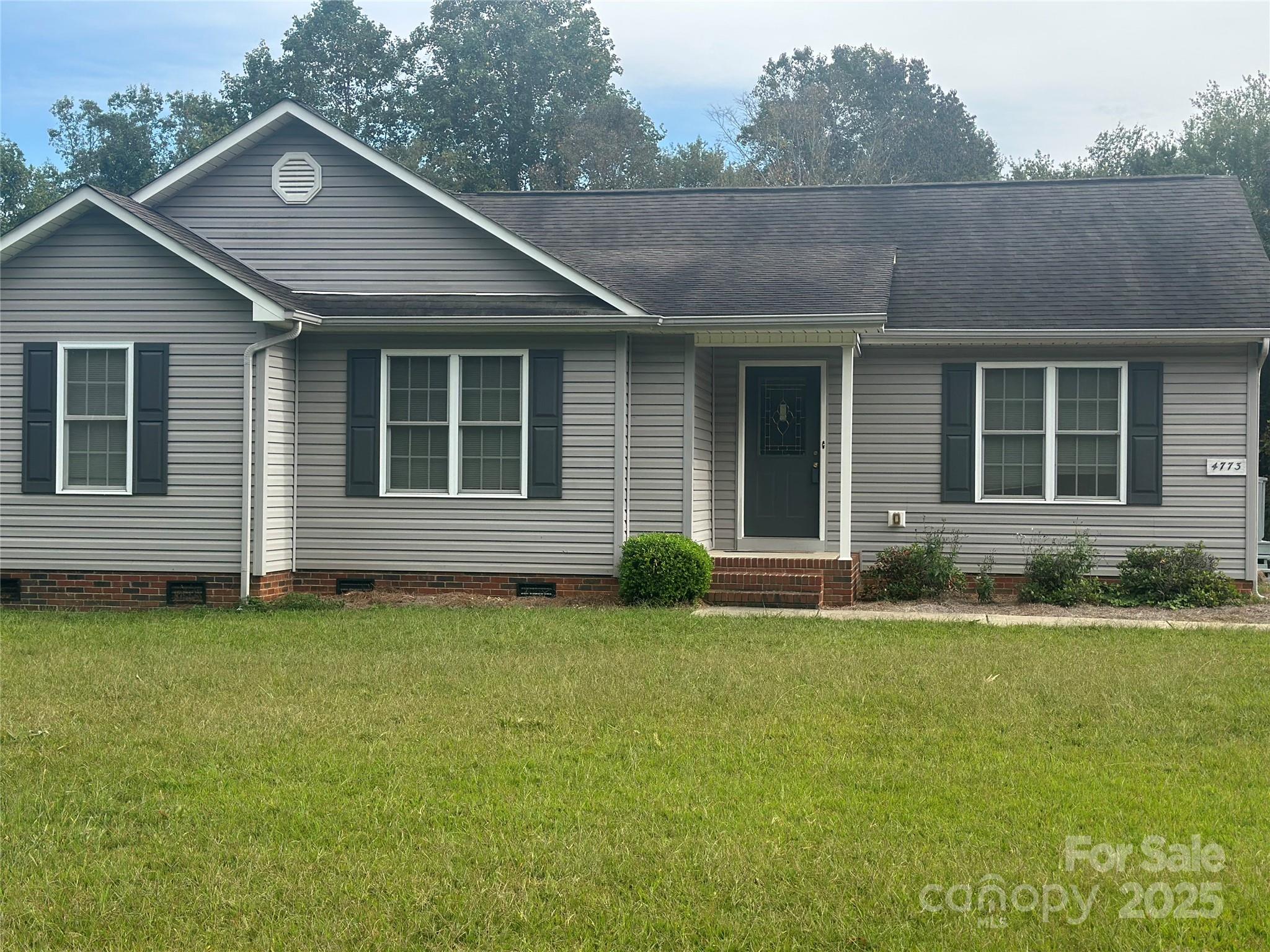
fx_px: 1761
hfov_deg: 39.7
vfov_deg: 30.3
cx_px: 635
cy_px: 476
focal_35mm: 48
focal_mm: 6.86
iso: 80
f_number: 1.78
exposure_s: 1/1695
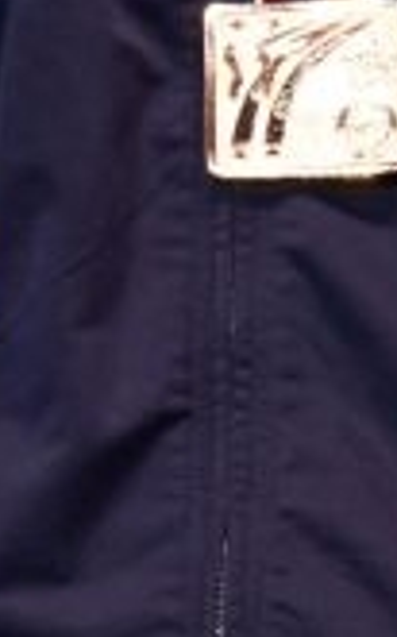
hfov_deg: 0.9
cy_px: 251
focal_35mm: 1485
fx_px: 25730
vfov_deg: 1.4
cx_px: 204
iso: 1000
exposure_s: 1/250
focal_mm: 200
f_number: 2.8
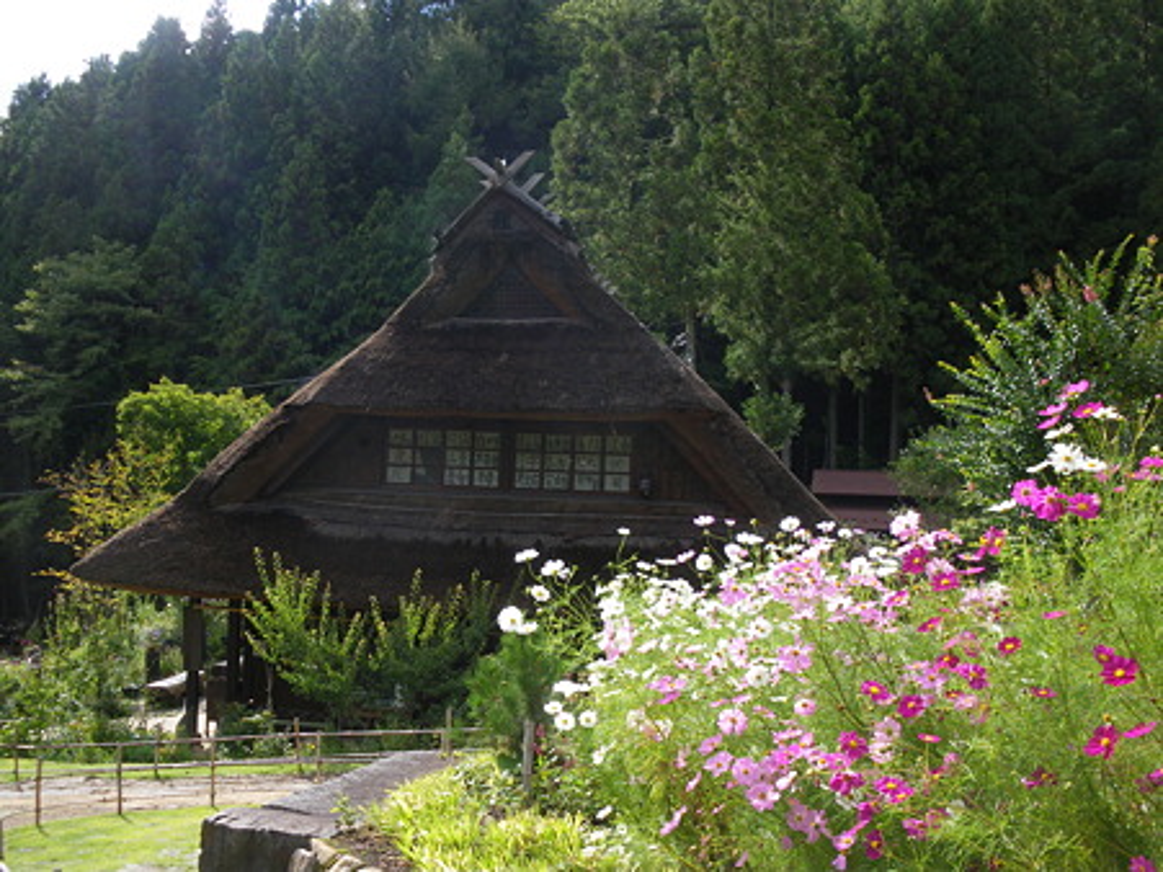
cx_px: 582
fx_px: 1209
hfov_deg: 51.4
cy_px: 436
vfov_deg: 39.6
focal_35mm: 36
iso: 64
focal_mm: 6.3
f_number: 5.4
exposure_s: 1/160
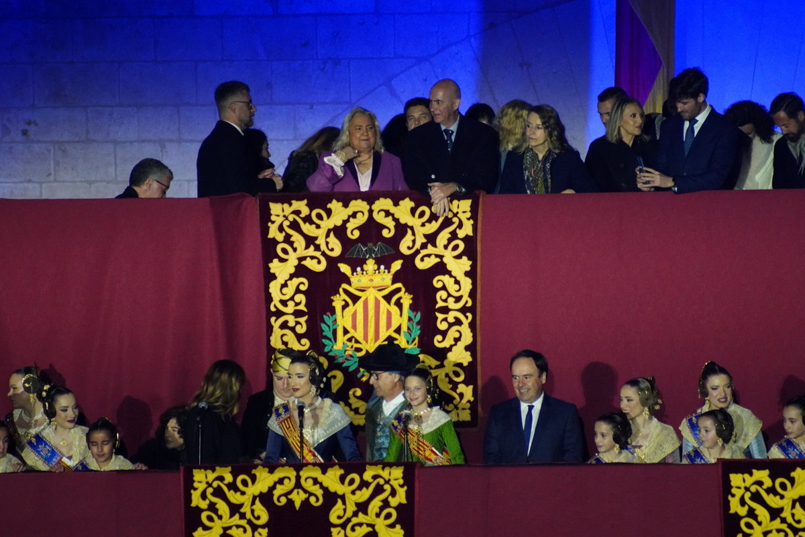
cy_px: 268
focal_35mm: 450
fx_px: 10062
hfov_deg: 4.6
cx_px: 402
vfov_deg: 3.1
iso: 6400
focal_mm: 300
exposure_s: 1/200
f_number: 5.6
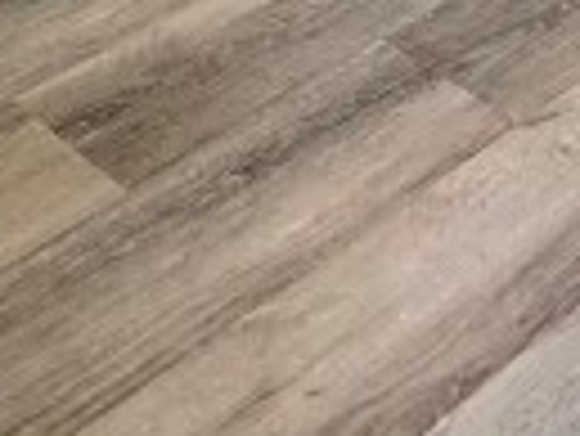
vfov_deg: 9.4
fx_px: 1862
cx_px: 436
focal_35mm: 111
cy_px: -1011
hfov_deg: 17.6
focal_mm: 2.22
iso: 100
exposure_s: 1/99
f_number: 2.2
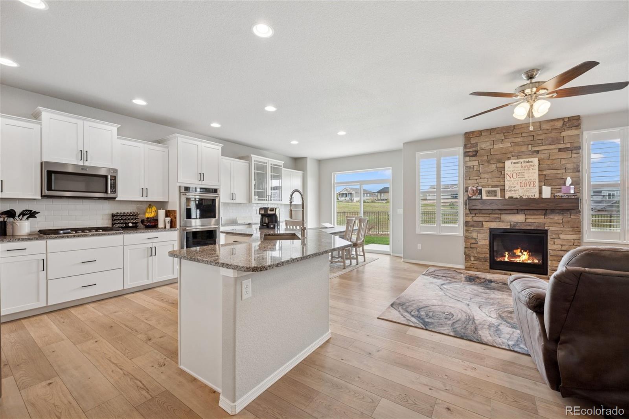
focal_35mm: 15
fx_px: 262
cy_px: 210
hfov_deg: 100.4
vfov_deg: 77.3
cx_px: 314
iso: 100
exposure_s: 1/6
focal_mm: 15
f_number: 11
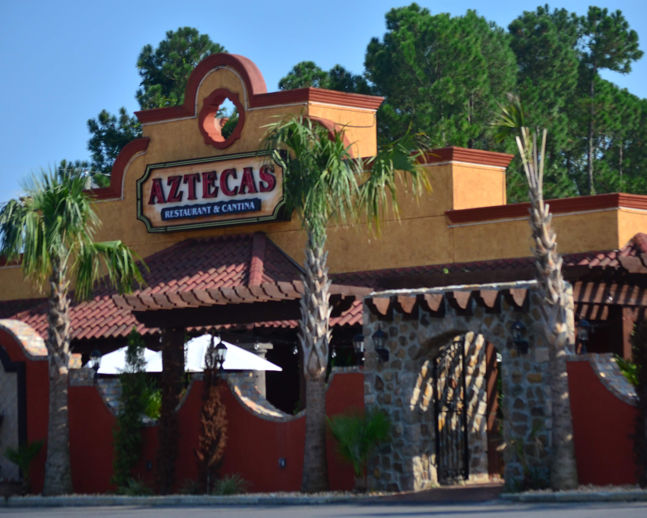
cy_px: 259
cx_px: 361
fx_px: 2443
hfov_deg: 15.1
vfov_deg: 12.1
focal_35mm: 128
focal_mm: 75
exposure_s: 1/4000
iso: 320
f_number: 4.2
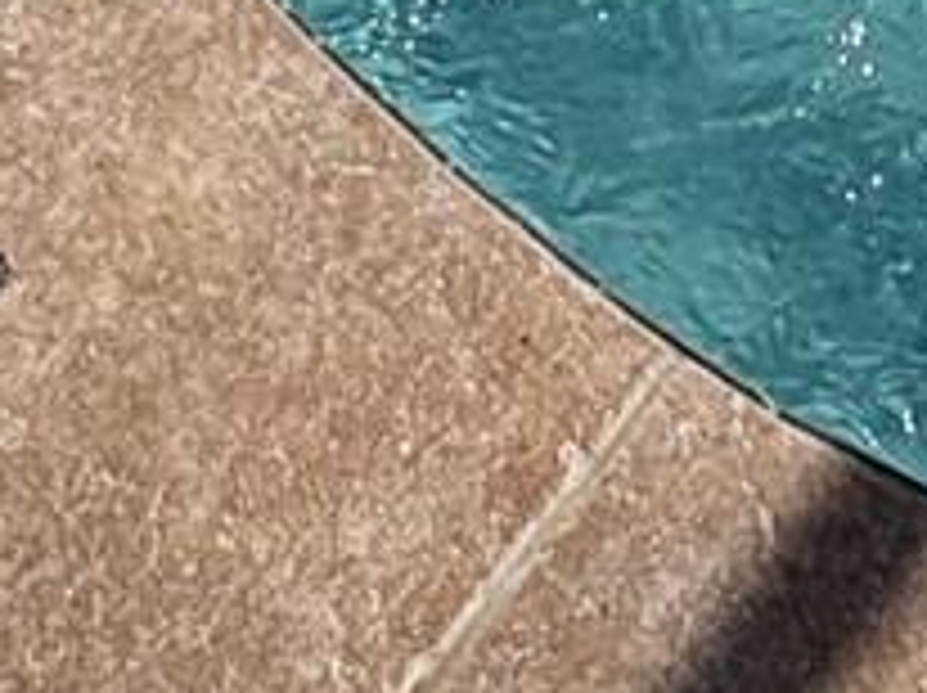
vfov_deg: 9.2
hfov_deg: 18.1
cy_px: -1678
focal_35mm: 109
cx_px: 522
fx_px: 2916
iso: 40
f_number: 2.2
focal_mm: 2.22
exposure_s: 1/1395
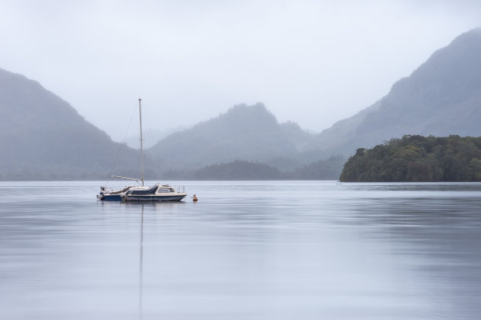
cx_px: 240
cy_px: 160
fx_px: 2472
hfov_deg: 11.1
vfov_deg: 7.4
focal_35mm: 185
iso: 50
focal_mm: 185
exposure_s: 4
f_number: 16
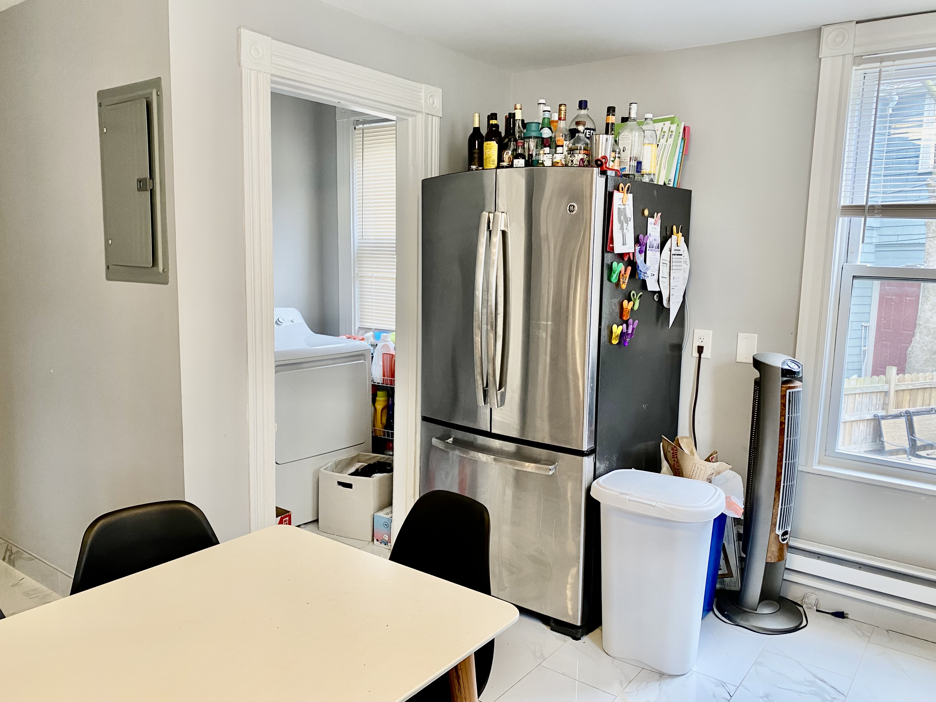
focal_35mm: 26
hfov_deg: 67.3
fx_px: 703
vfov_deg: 53.1
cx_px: 468
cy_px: 351
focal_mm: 4.25
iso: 125
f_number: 1.8
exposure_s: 1/60
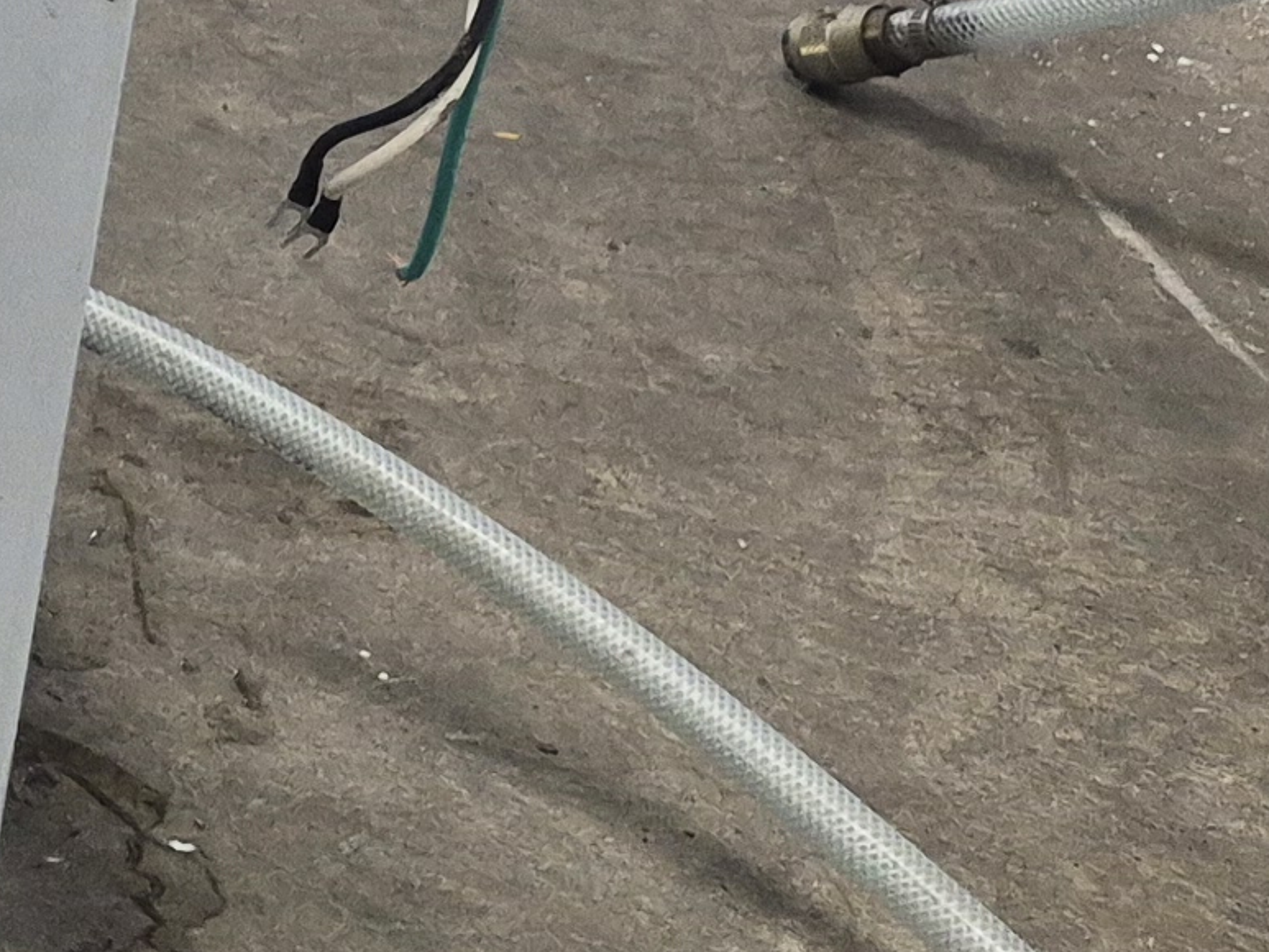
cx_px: -1571
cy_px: -545
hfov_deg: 13.3
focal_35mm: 119
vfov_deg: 11.8
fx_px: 4363
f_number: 1.8
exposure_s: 1/120
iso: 250
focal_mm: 5.4
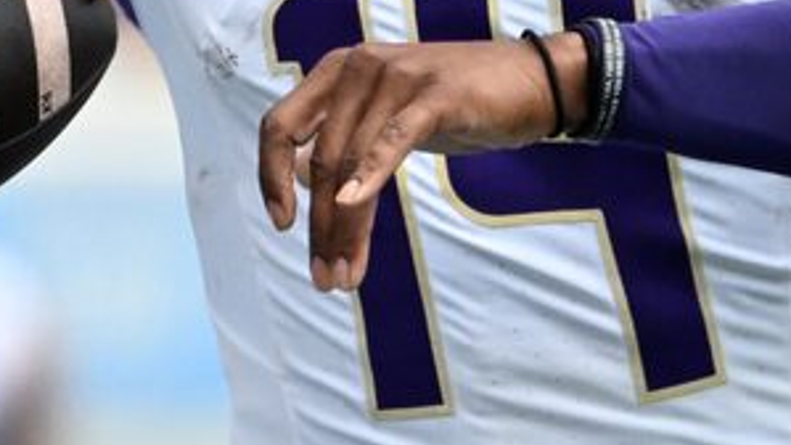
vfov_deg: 0.8
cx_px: 640
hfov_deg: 1.5
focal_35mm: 1437
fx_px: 30132
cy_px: -362
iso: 1600
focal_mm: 400
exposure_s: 1/8000
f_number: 4
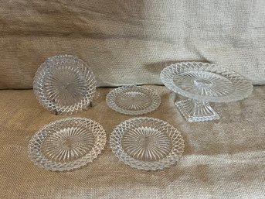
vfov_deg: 53.0
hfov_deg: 67.3
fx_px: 199
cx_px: 132
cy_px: 100
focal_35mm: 26
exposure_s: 1/60
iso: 250
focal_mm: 5.7
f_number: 1.5
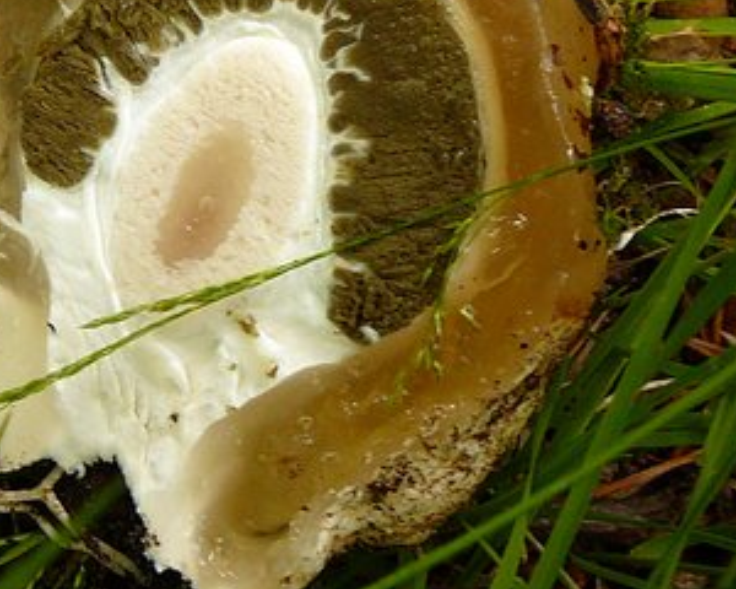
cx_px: 42
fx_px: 1982
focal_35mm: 91
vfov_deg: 16.8
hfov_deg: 20.5
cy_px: 189
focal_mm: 5.2
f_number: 2.8
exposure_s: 1/40
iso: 100
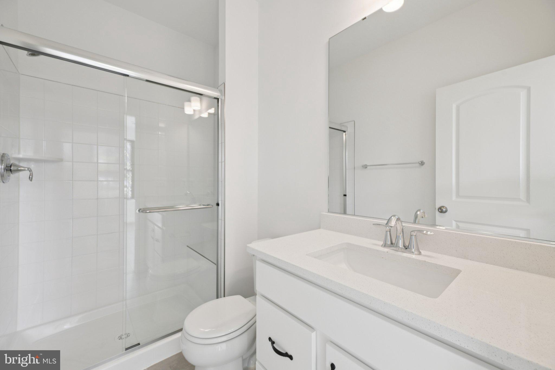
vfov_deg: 81.2
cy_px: 185
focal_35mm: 14
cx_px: 278
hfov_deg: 104.3
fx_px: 216
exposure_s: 1/15
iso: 140
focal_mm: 14
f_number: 8
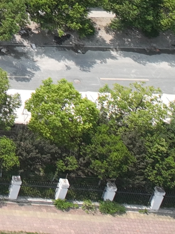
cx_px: -413
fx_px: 1045
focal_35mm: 155
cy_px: -280
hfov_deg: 7.8
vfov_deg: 11.2
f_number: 2.8
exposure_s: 1/200
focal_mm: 12.29
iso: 110
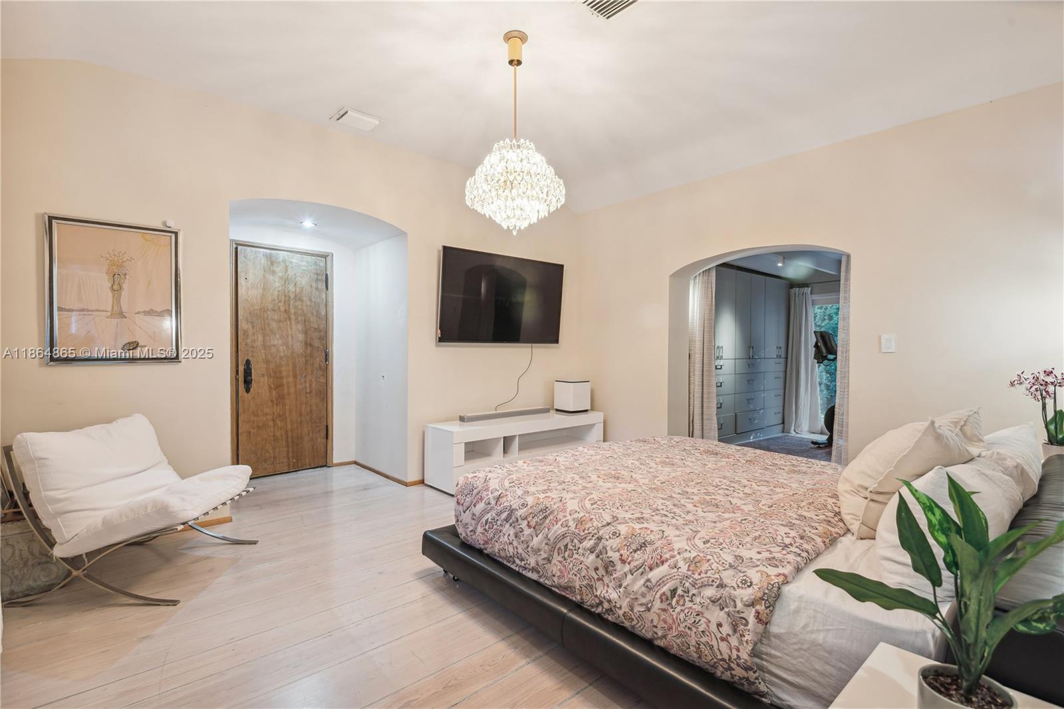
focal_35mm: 17
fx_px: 502
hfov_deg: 93.3
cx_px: 532
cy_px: 354
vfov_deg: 70.5
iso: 250
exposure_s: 1/13
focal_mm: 17
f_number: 8
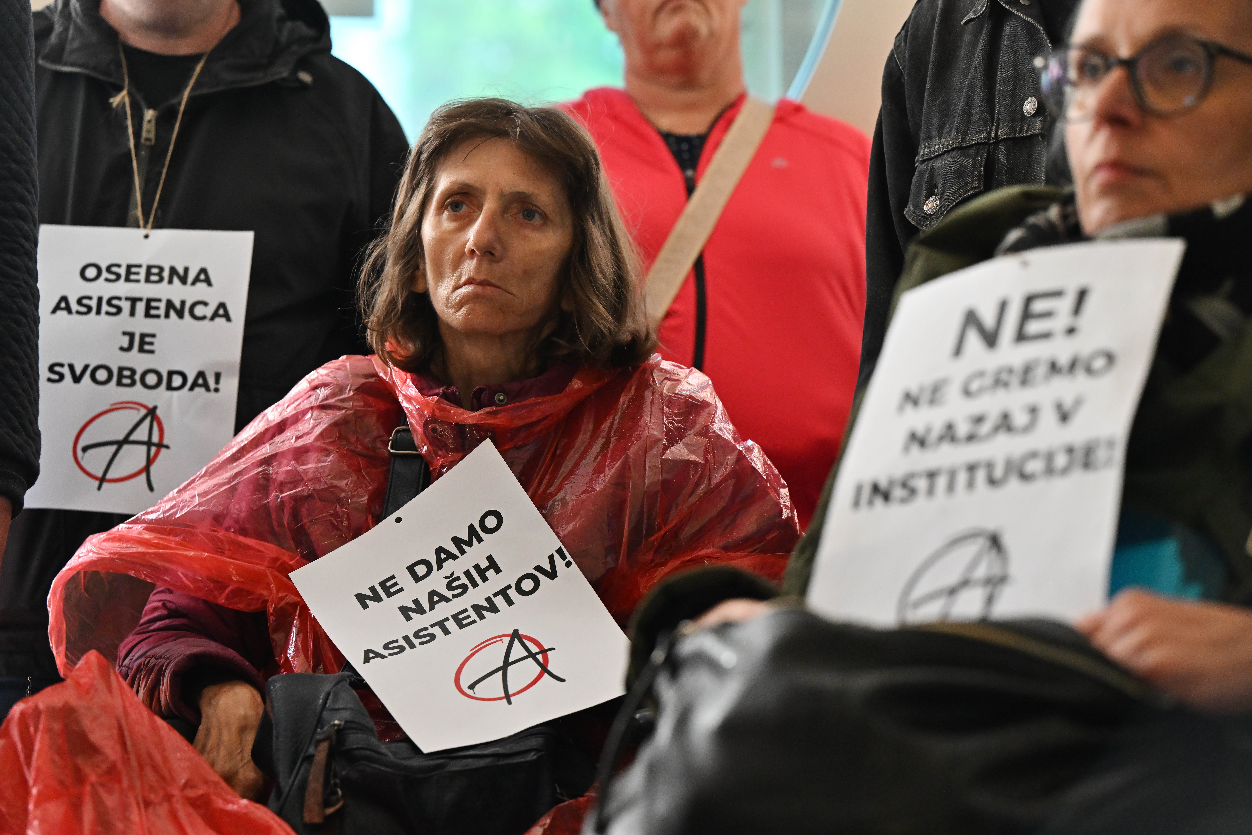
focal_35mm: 104
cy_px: 418
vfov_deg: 13.2
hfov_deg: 19.6
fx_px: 3617
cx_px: 626
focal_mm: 104
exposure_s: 1/125
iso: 4000
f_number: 4
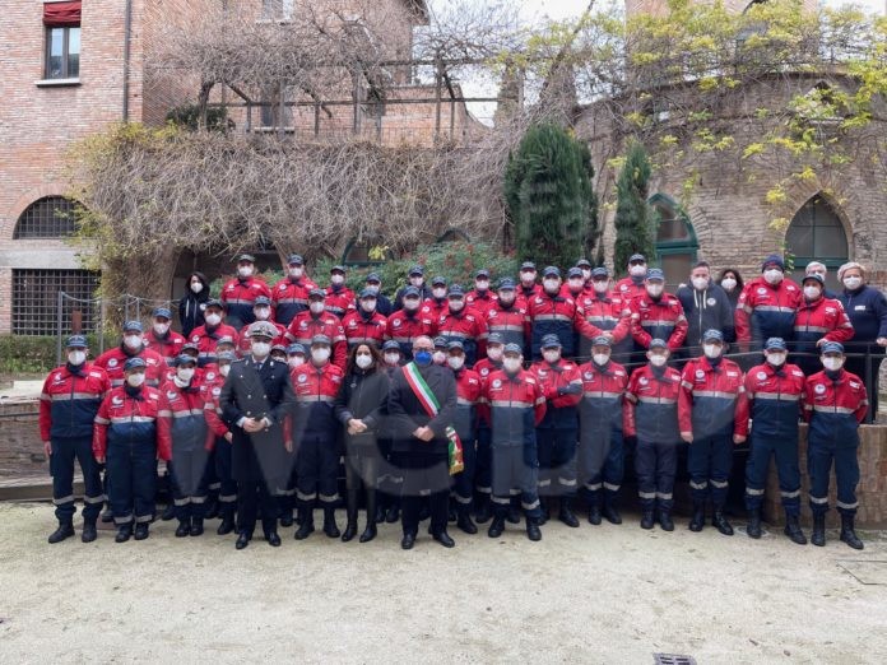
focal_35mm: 26
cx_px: 444
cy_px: 332
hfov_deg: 67.3
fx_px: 666
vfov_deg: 53.1
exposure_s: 1/121
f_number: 1.6
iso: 32
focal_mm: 5.1
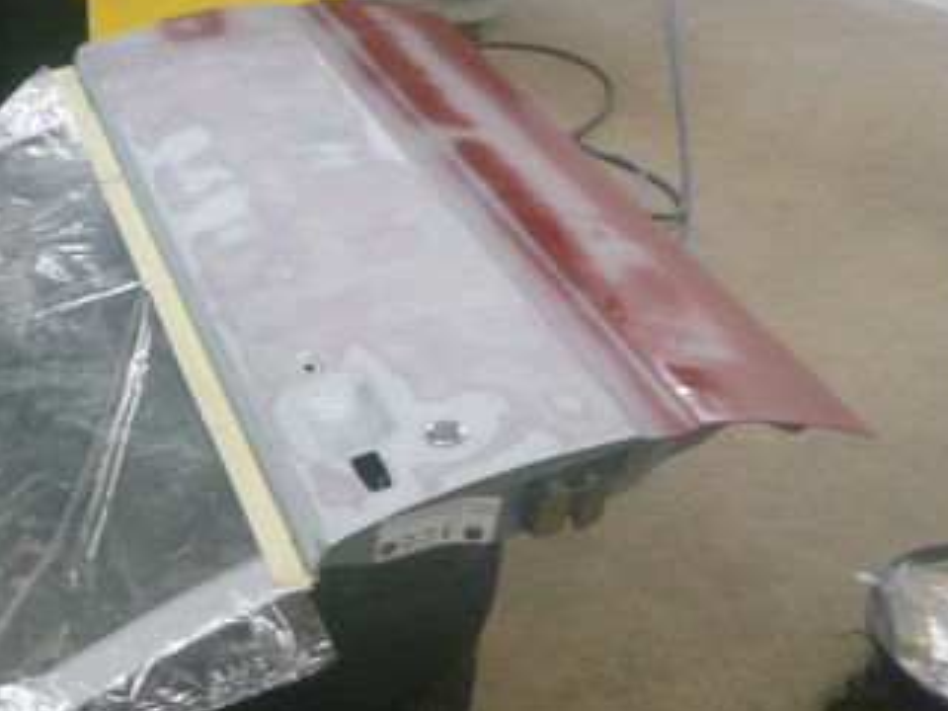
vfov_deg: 26.1
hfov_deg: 34.1
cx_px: 320
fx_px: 1534
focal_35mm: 56
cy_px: 397
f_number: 3.3
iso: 200
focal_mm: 4.6
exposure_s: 1/25
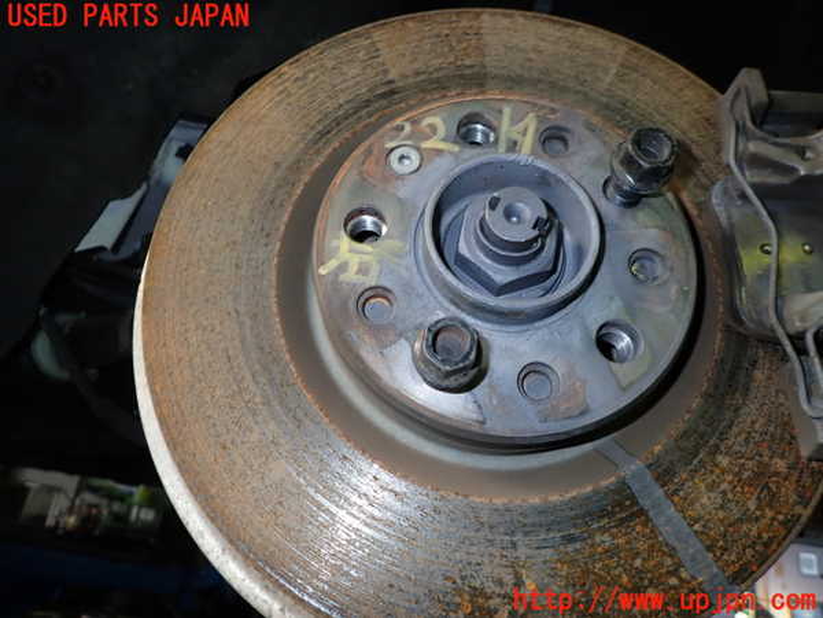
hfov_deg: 69.4
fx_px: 594
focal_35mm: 25
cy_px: 309
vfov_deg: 54.9
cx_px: 412
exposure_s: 1/30
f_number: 5.6
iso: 160
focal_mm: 4.5
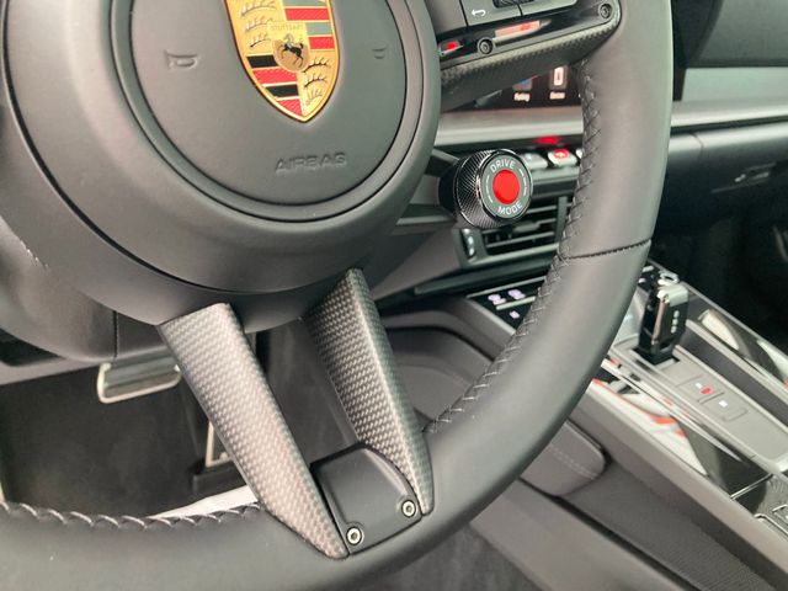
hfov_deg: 63.4
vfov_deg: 49.7
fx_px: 637
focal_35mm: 28
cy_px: 296
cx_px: 394
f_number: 1.8
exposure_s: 1/60
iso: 250
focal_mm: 3.99
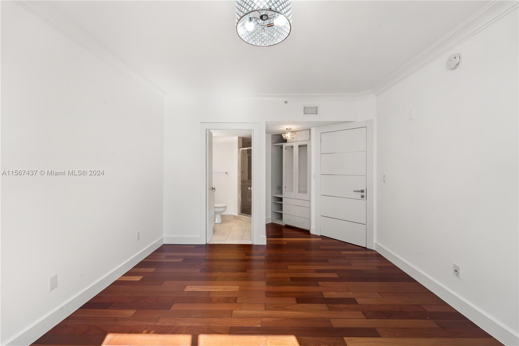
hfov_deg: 104.3
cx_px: 260
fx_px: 202
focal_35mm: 14
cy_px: 173
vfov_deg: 81.2
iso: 320
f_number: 11
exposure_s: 1/40
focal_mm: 14
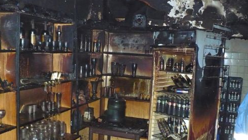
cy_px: 84
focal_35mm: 41
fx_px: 270
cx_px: 123
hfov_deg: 49.4
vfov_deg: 29.0
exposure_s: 1/30
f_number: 2.8
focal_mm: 6.1
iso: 640
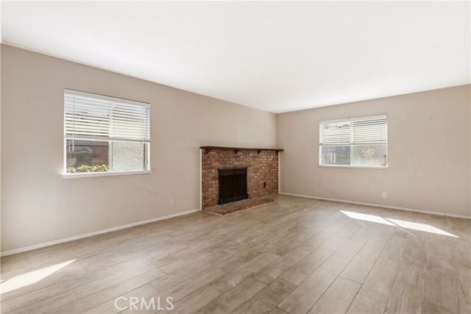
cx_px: 236
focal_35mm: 16
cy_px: 157
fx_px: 209
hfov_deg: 96.7
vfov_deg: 73.8
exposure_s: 1/10
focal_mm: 16
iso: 320
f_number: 9
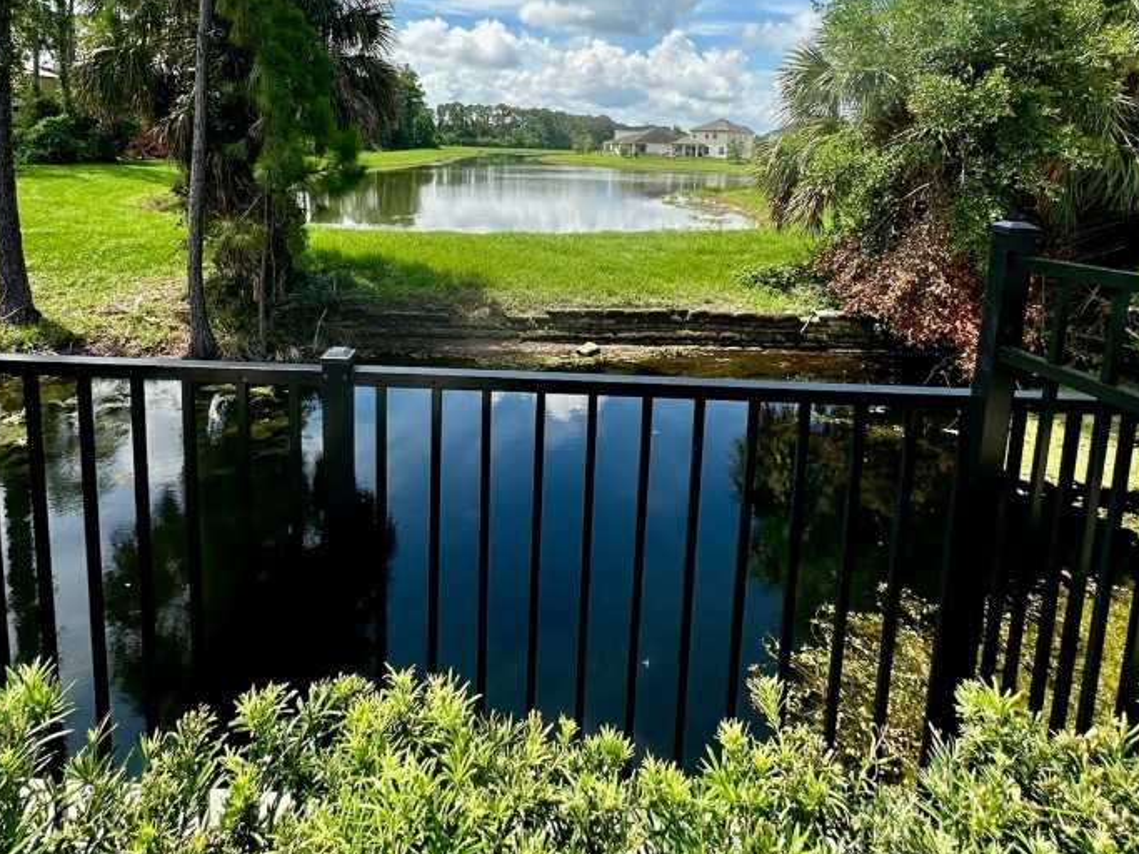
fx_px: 691
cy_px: 224
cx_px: 542
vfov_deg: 60.3
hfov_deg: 78.9
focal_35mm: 21
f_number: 2.2
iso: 50
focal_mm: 2.22
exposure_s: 1/1742
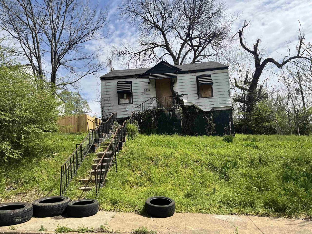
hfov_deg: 67.3
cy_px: 117
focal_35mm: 26
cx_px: 156
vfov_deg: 53.1
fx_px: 234
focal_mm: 5.1
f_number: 1.6
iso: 50
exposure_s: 1/4016
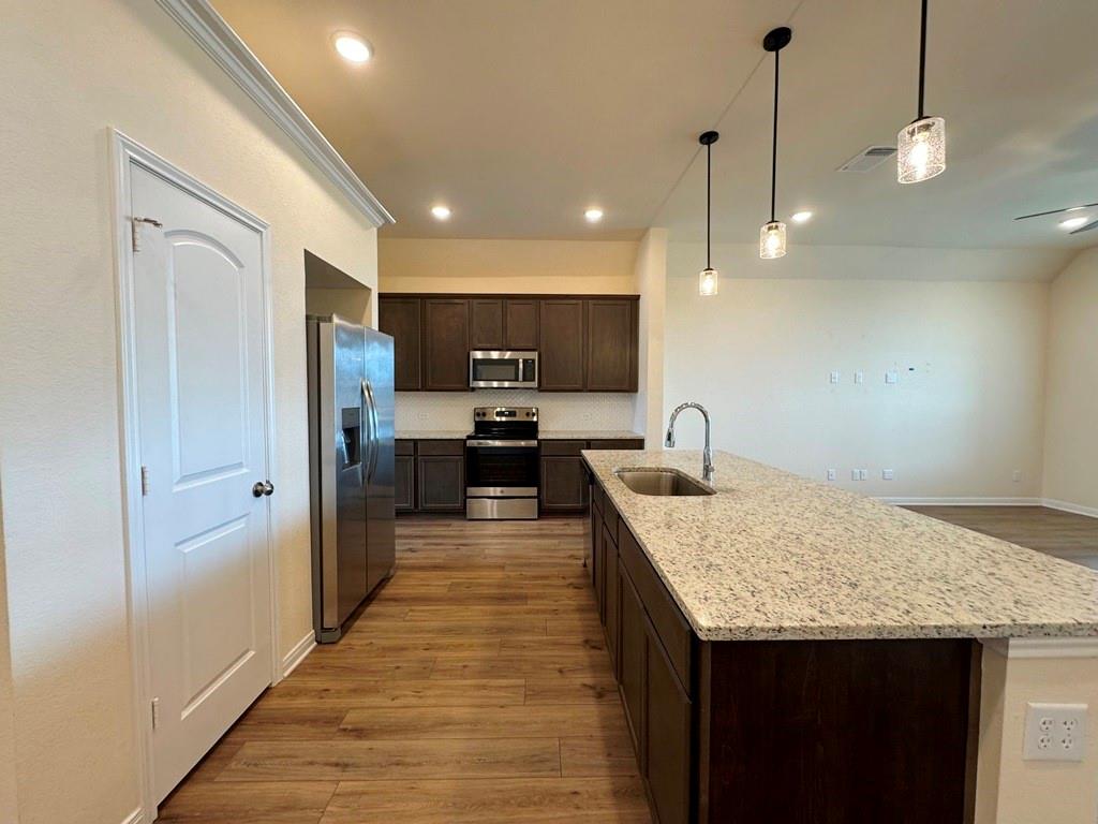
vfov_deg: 85.7
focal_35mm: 14
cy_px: 412
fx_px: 444
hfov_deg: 102.1
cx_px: 549
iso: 200
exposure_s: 1/60
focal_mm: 2.22
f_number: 2.2
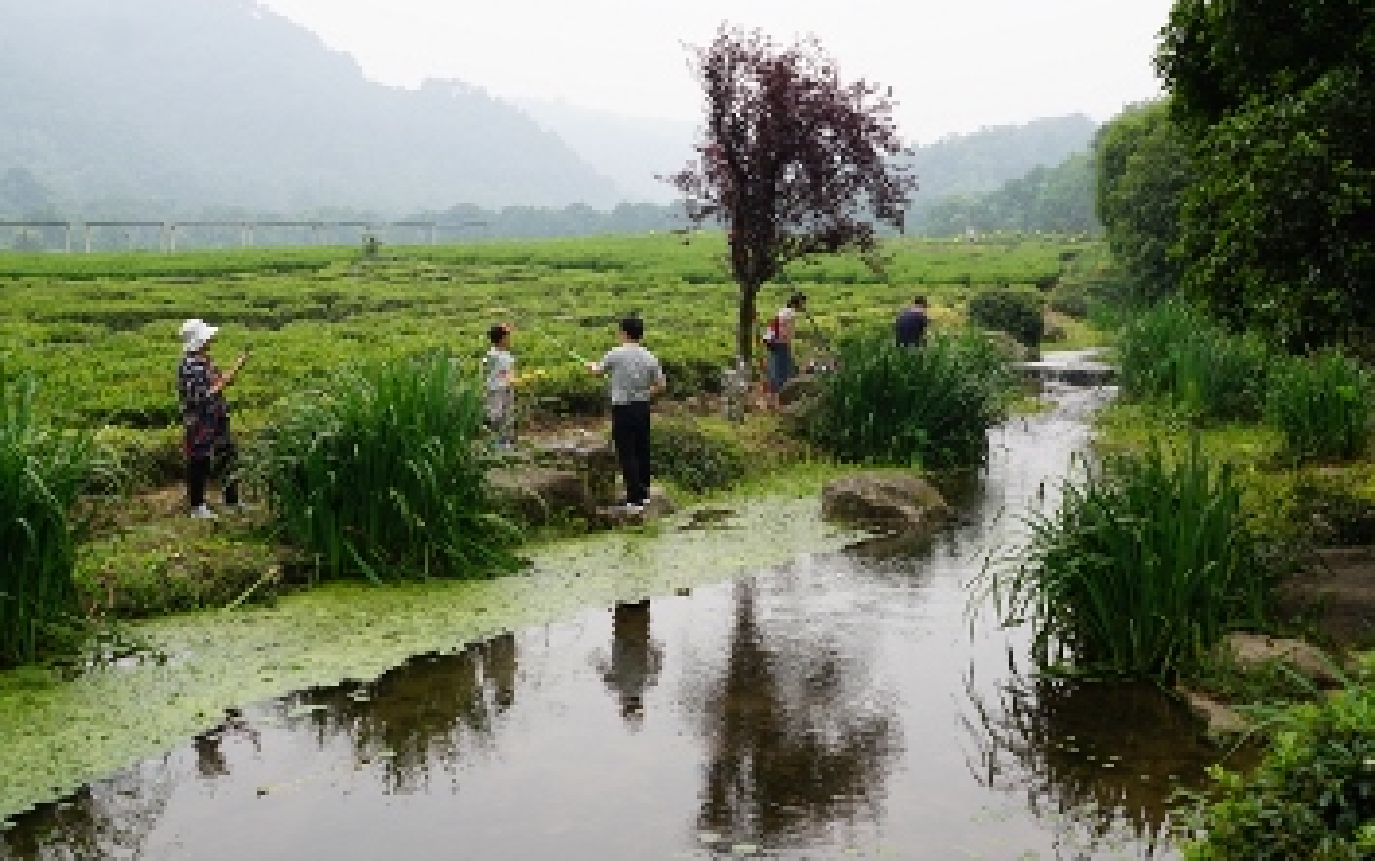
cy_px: 477
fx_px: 1687
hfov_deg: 44.3
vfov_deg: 28.6
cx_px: 752
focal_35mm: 45
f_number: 8
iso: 100
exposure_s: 1/125
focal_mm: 26
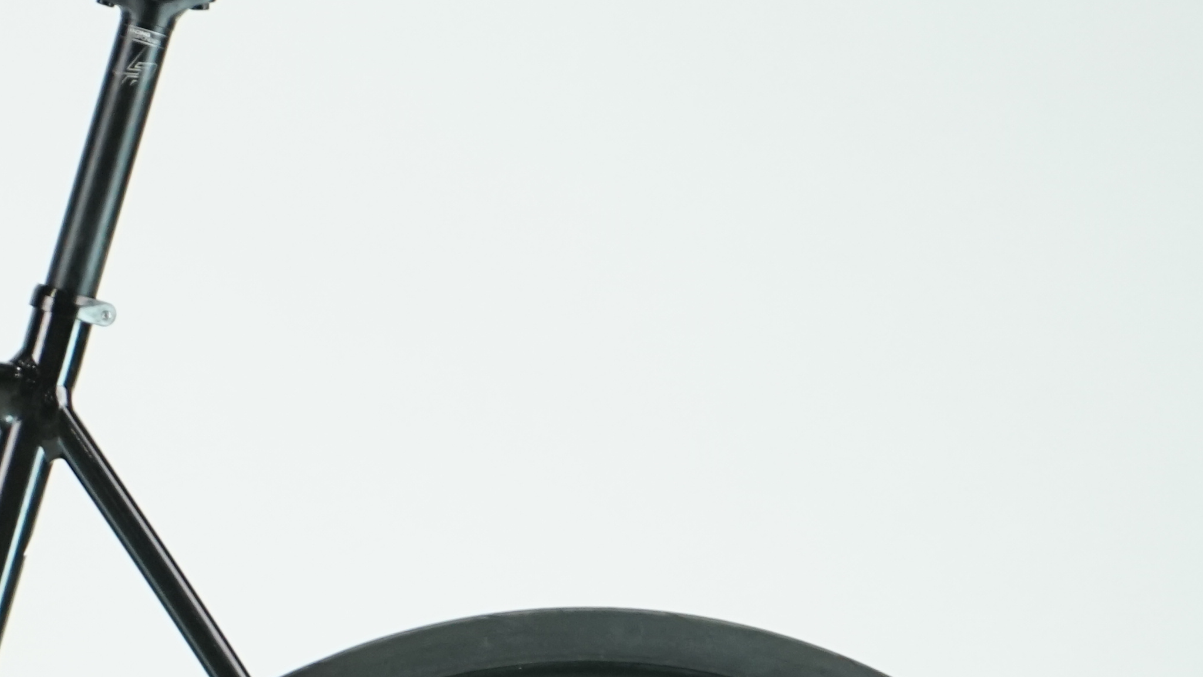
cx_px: -411
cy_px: 900
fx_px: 5870
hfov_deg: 11.4
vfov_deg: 6.5
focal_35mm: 184
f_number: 5.6
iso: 1600
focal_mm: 60
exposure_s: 1/200
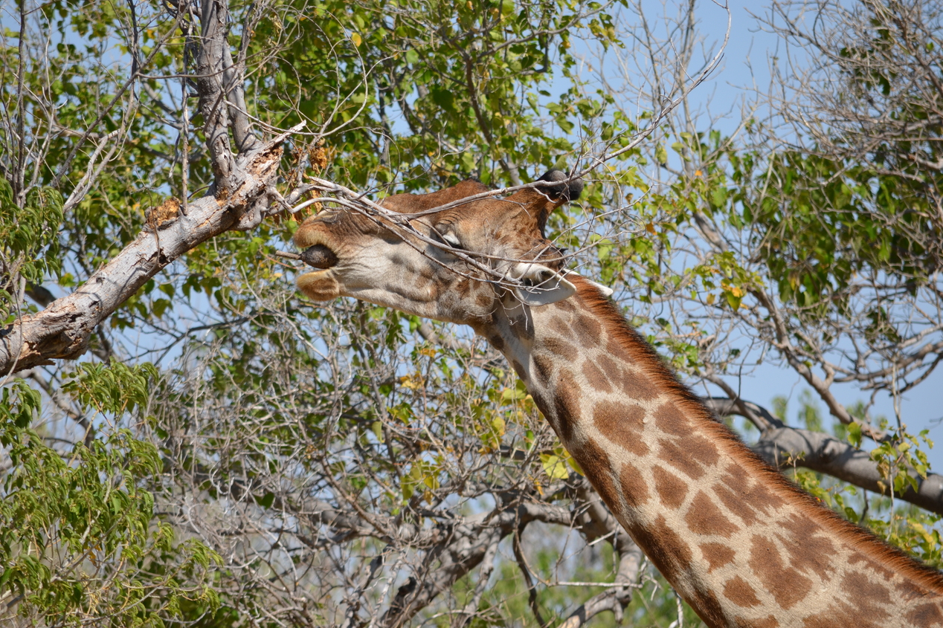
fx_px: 10685
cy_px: 314
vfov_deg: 3.4
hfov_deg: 5.1
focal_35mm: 408
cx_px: 474
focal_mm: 270
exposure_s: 1/800
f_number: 7.1
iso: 200
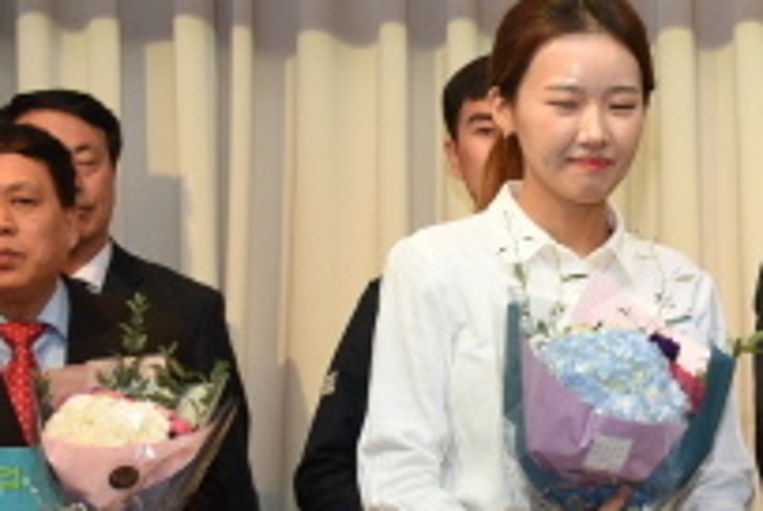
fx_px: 3757
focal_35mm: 177
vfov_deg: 7.7
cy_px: 582
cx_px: 1225
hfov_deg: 11.0
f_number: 8
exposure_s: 1/60
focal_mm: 40
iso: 800
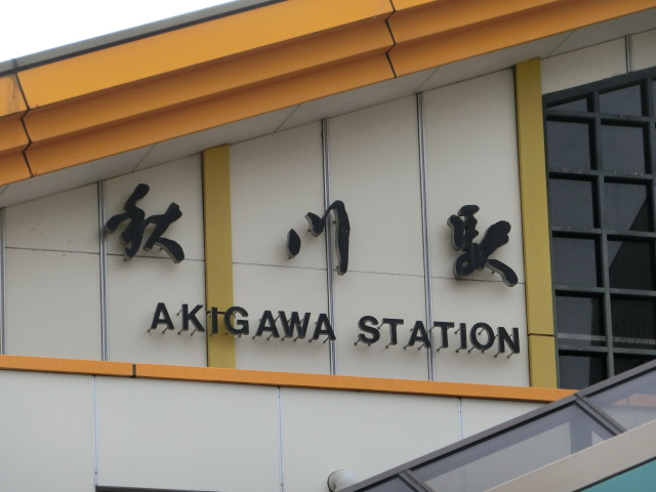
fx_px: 4832
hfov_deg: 7.8
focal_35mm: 255
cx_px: 328
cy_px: 246
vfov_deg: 5.8
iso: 160
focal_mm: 45.4
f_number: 5.9
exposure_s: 1/250
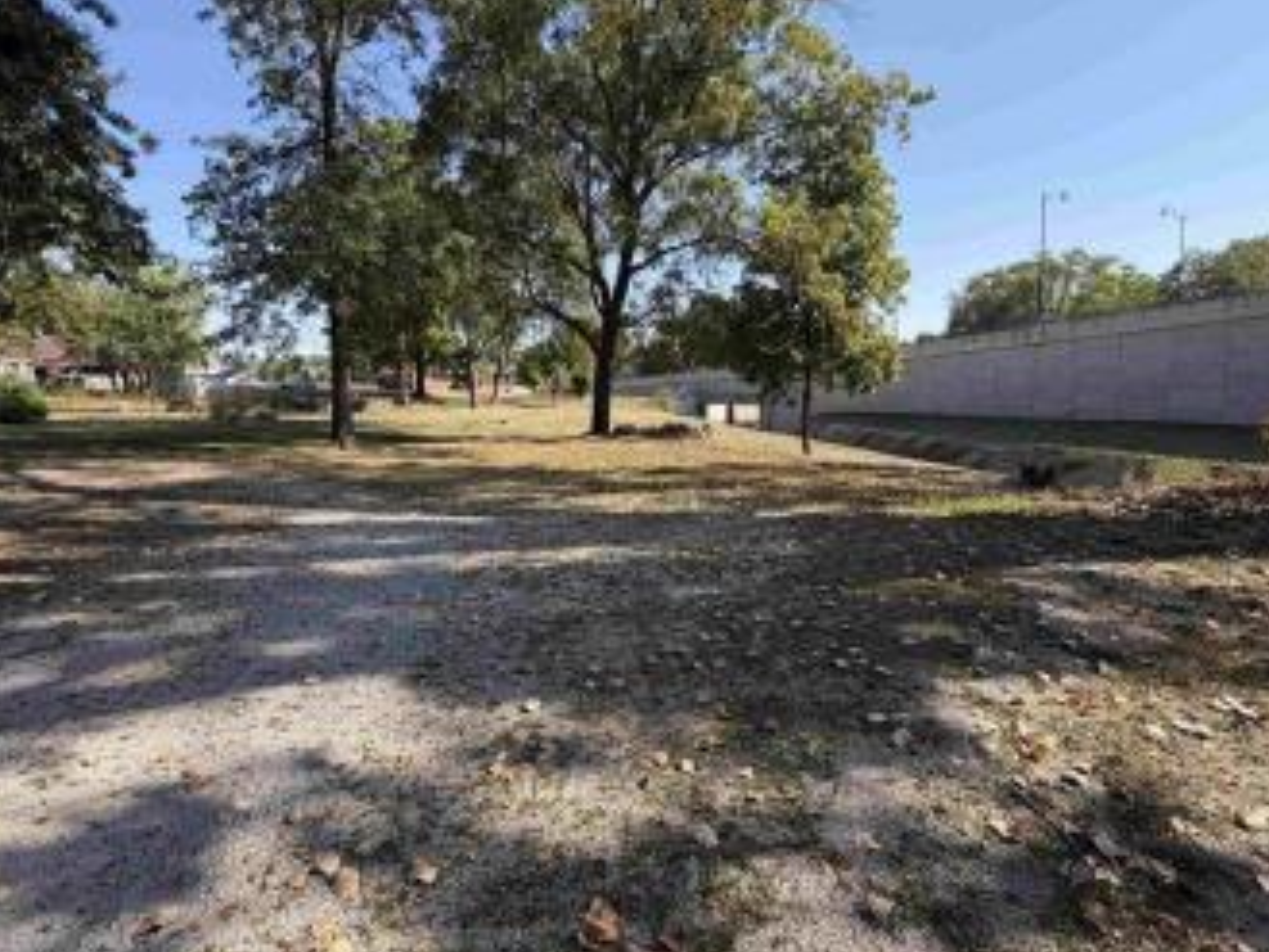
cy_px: 447
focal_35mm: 17
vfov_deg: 74.7
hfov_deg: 91.0
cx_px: 633
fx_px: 623
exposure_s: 1/625
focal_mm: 2.22
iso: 40
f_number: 2.2
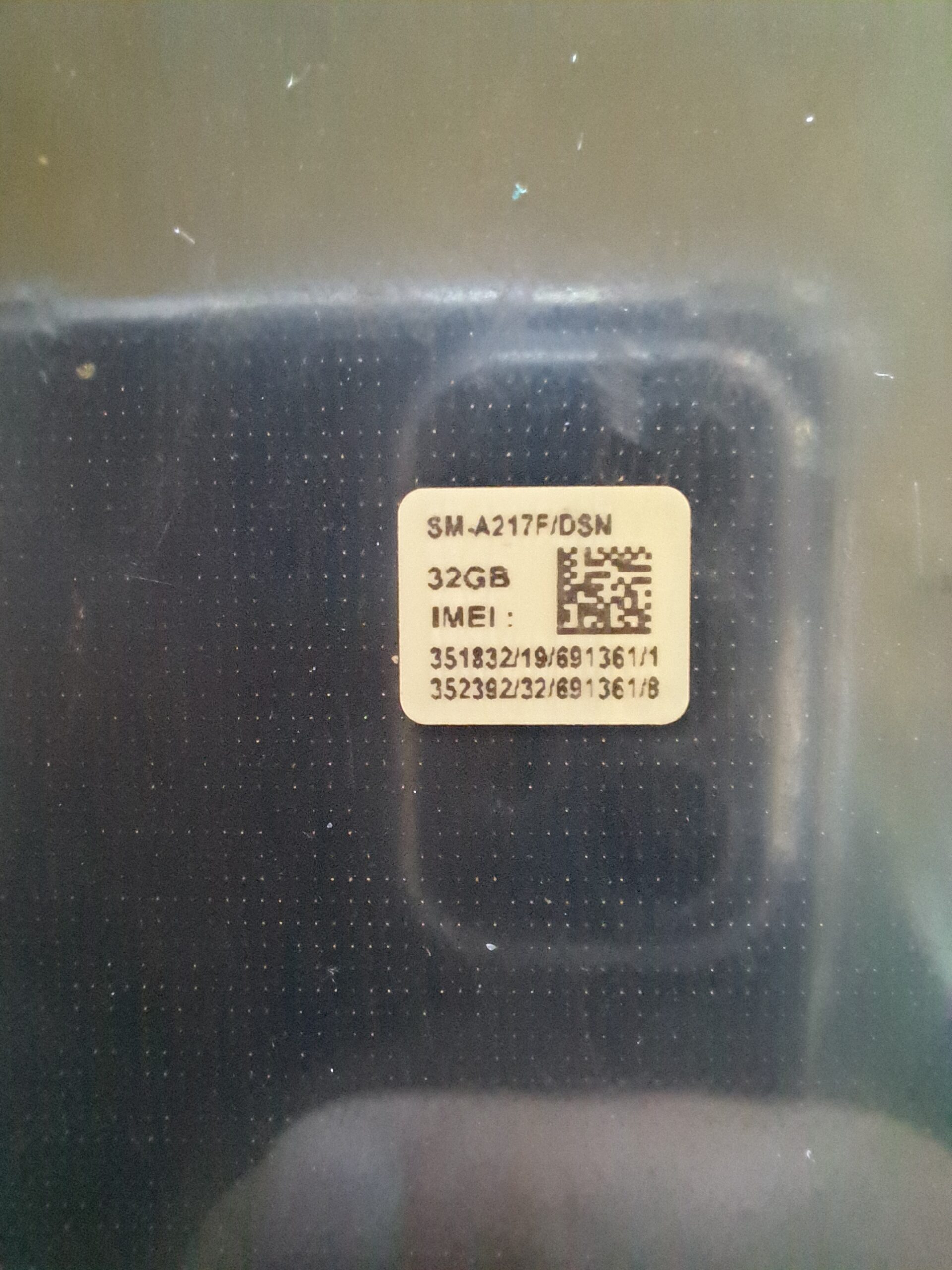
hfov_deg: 54.9
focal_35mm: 25
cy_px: 635
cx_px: 476
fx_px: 917
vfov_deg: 69.4
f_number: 2.4
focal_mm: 2.13
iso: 640
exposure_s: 1/17
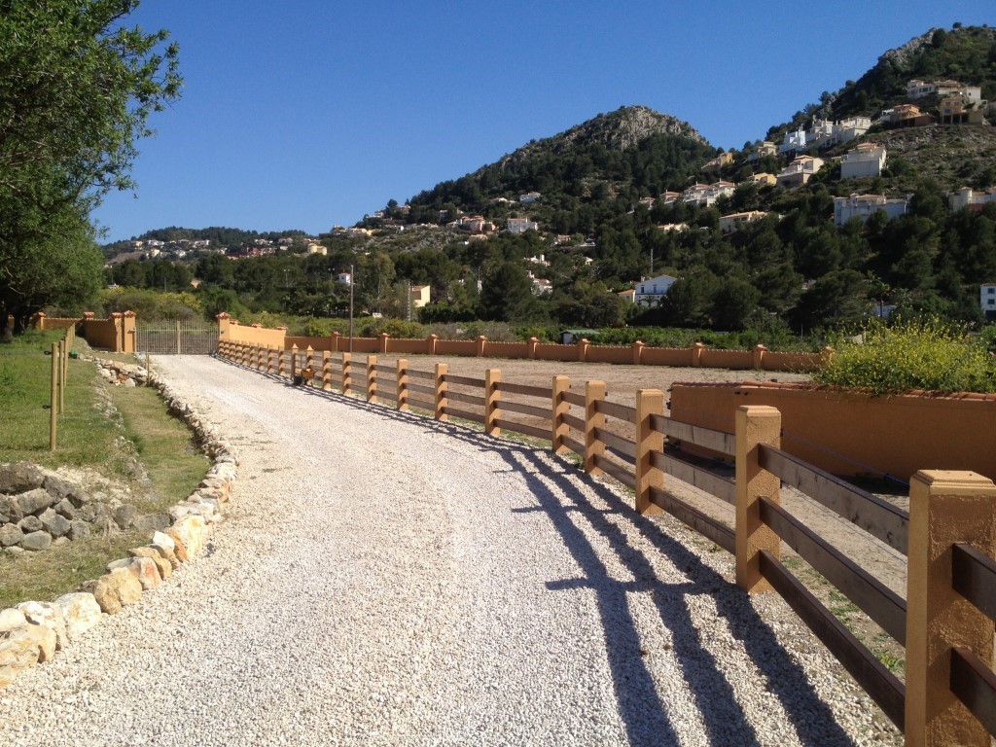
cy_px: 374
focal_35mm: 35
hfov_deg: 52.6
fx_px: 1007
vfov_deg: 40.7
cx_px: 498
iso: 64
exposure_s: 1/2208
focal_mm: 4.28
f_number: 2.4
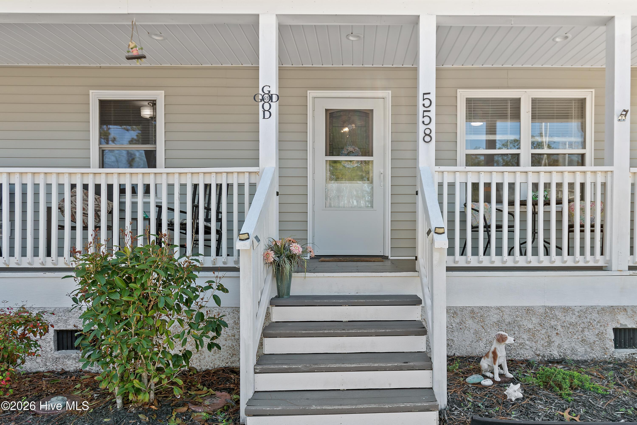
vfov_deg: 59.5
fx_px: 371
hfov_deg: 81.2
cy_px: 212
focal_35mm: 21
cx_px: 318
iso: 100
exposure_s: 1/50
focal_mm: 14
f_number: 5
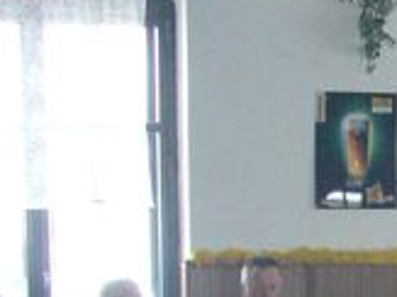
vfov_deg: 9.9
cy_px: 433
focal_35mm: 145
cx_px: 723
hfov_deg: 12.4
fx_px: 1662
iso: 320
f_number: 2.8
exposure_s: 1/30
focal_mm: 6.1
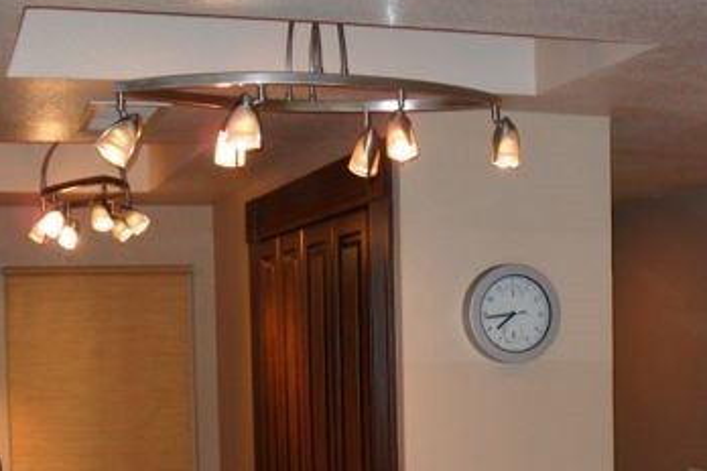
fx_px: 1316
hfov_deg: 29.8
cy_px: 455
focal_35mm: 67
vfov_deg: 19.8
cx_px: 486
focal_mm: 6.3
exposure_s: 1/45
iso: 240
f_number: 3
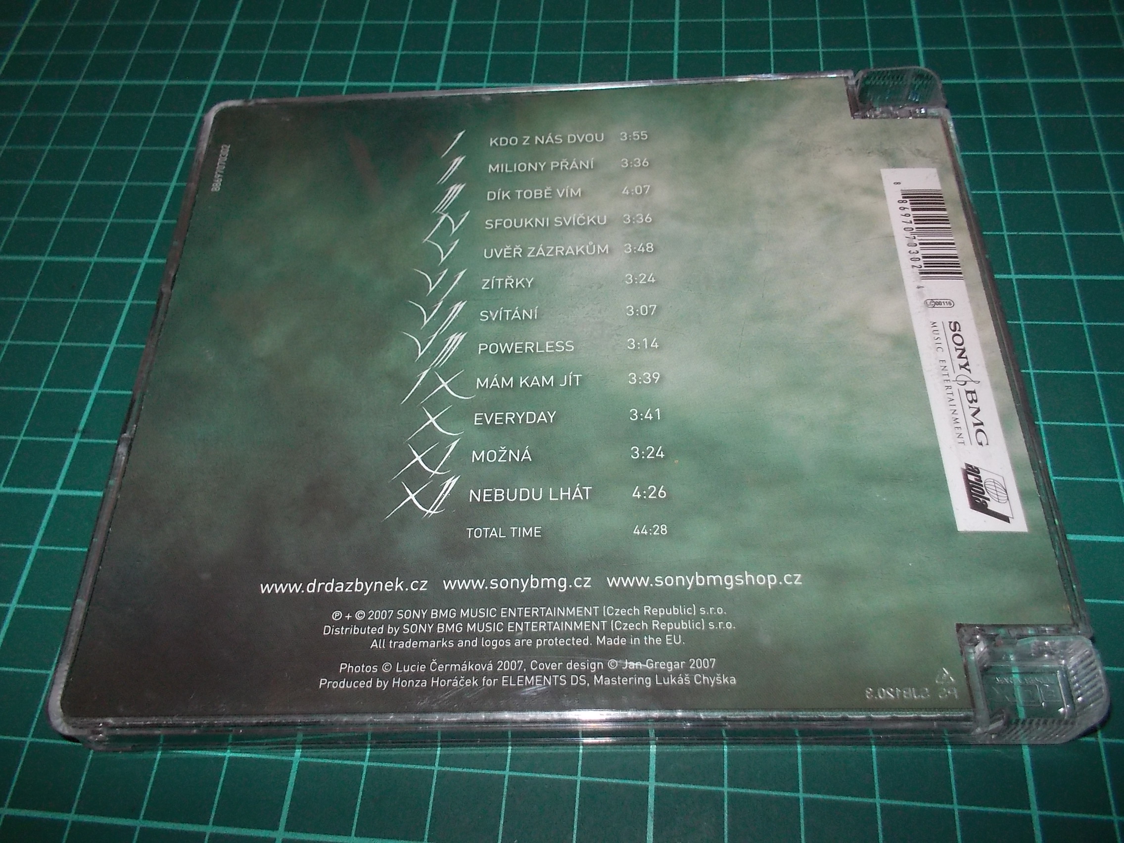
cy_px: 422
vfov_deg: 48.2
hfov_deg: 61.7
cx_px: 562
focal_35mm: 29
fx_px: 942
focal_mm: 4.1
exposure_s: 1/30
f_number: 3.3
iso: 200
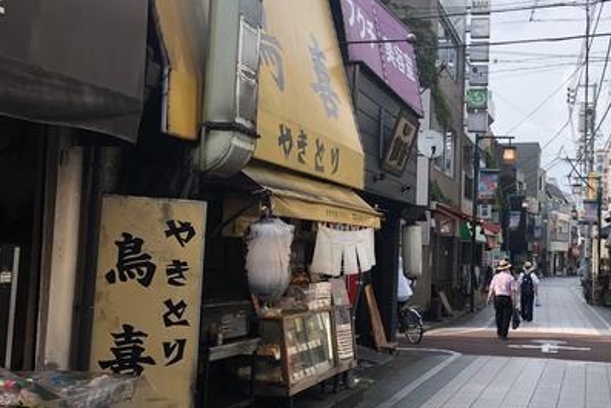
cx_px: 445
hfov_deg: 43.3
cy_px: 222
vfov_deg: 30.5
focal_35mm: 44
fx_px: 747
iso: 20
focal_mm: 3.99
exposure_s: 1/674
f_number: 1.8
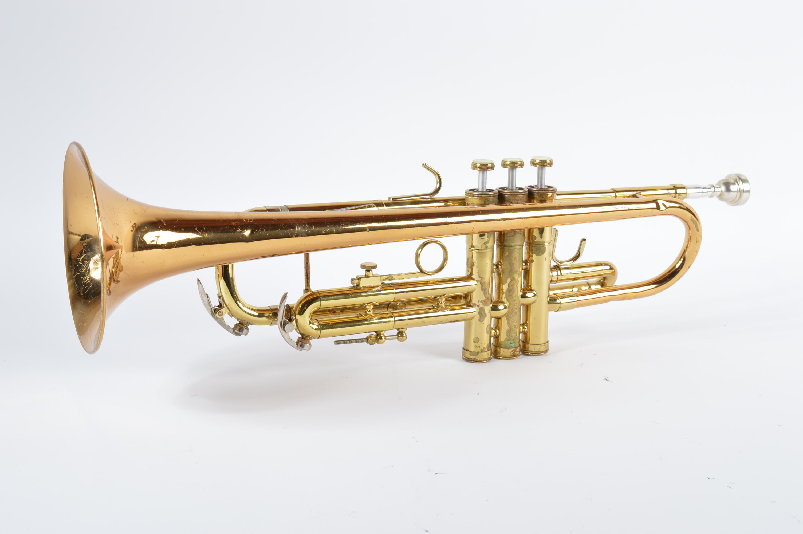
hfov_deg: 38.9
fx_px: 1137
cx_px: 402
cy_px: 267
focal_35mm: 51
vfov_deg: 26.4
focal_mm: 34
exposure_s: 1/125
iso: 100
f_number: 11
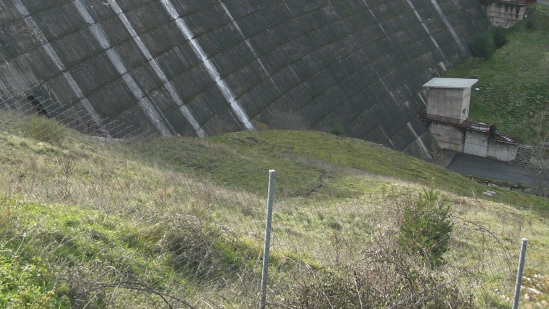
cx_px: 172
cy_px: -8
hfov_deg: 32.0
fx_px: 946
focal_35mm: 65
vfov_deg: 18.0
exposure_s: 1/320
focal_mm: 6.3
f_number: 3.1
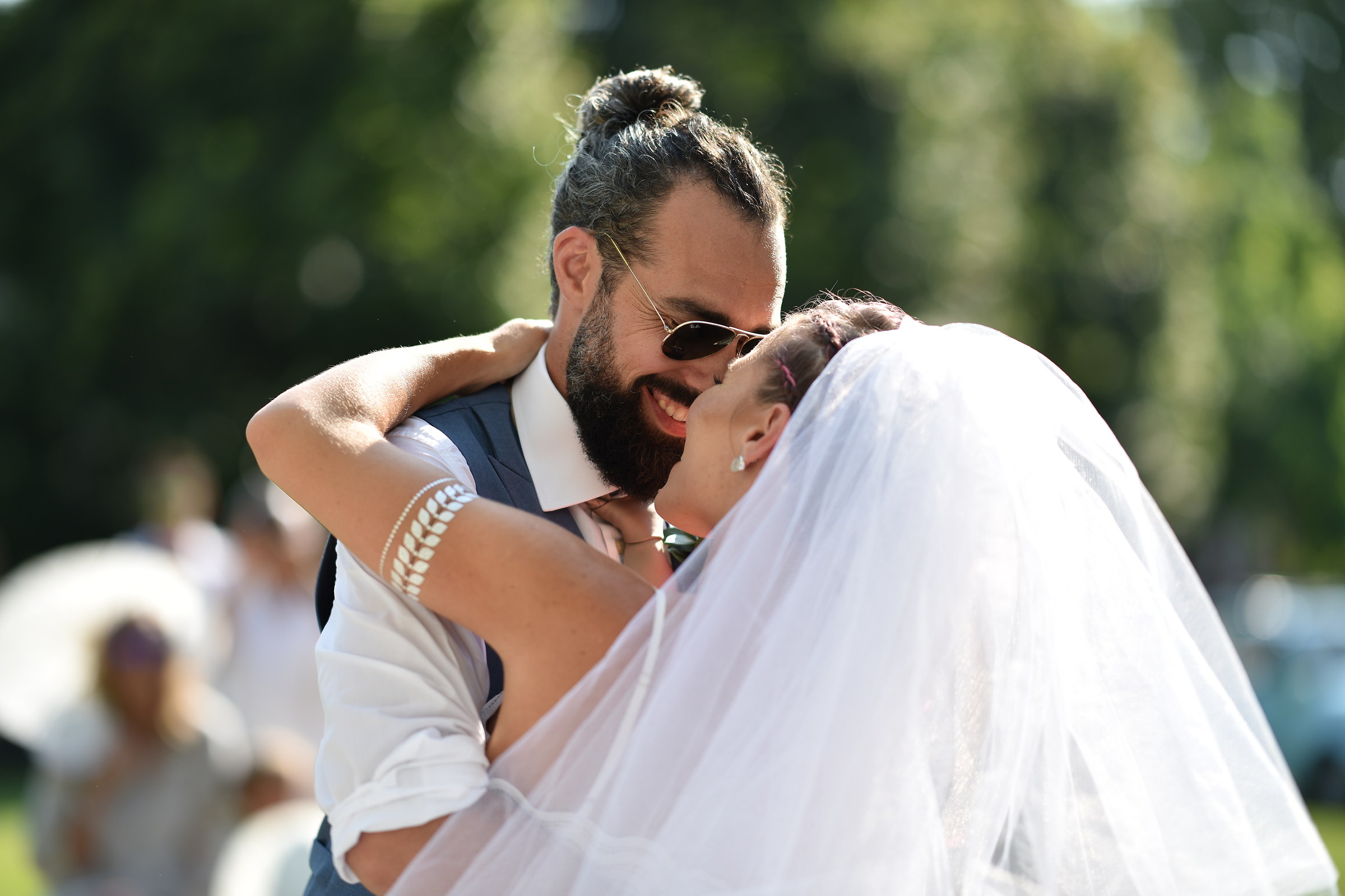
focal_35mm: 105
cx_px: 672
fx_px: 3923
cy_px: 448
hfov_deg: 19.5
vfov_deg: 13.0
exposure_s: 1/1600
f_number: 1.8
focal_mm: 105
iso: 80
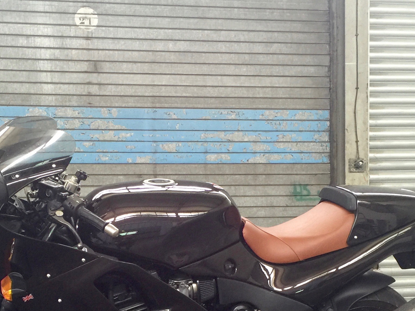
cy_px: 289
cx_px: 156
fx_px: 743
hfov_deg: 31.1
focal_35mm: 62
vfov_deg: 23.0
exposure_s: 1/17
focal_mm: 4.15
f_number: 2.2
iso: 64
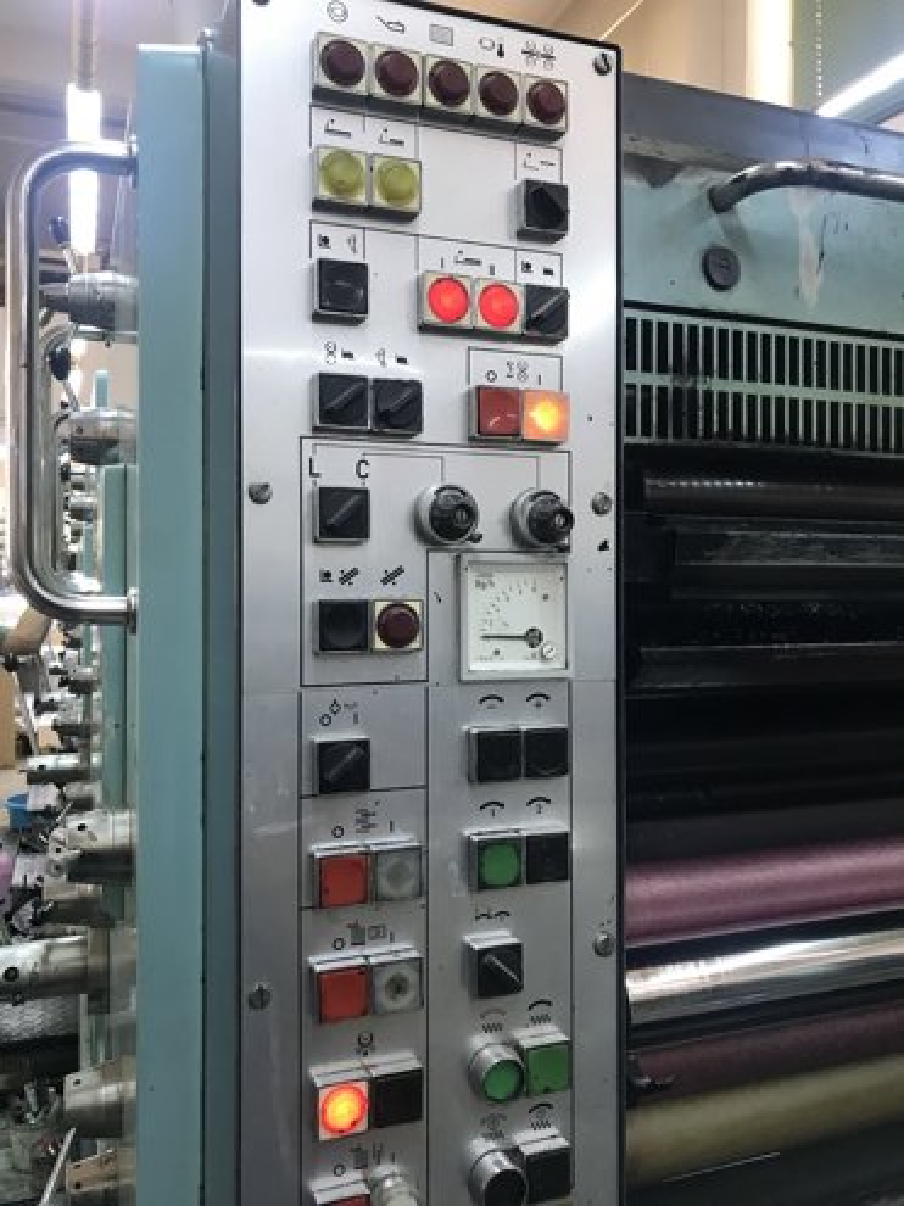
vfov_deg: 63.5
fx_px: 975
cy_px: 603
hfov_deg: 49.7
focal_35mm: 28
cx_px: 452
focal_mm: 3.99
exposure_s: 1/25
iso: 40
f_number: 1.8
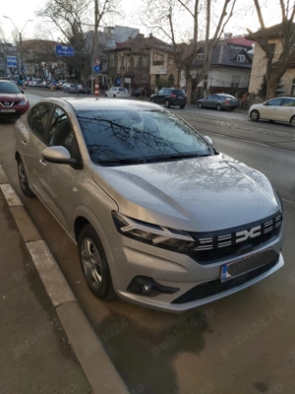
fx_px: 295
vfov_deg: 67.3
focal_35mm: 26
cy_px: 197
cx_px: 148
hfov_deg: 53.1
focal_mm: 3.92
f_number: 1.7
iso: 64
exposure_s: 1/625
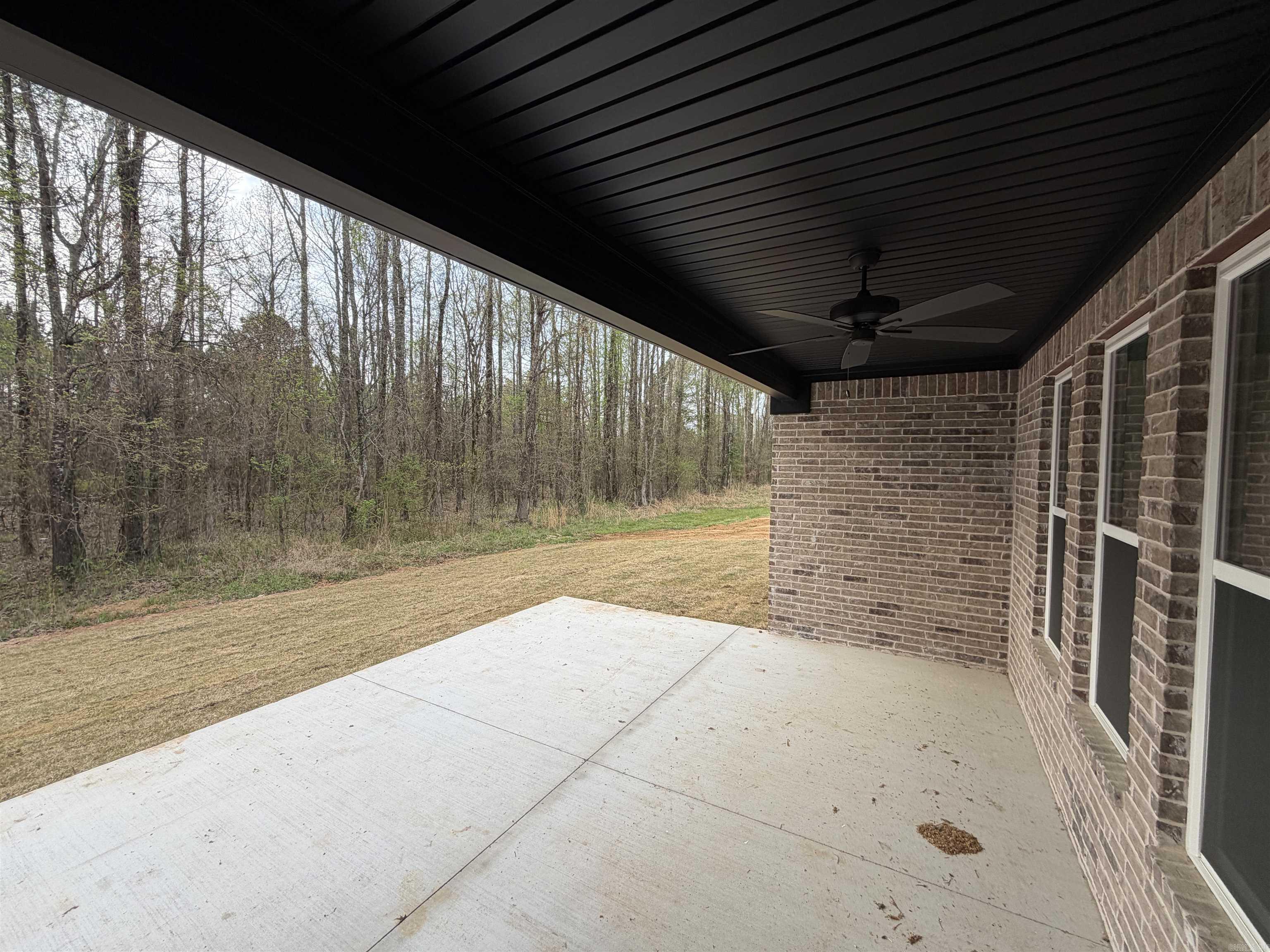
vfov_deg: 85.7
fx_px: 514
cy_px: 476
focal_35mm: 14
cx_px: 635
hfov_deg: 102.1
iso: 50
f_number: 2.2
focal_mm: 2.22
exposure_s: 1/316
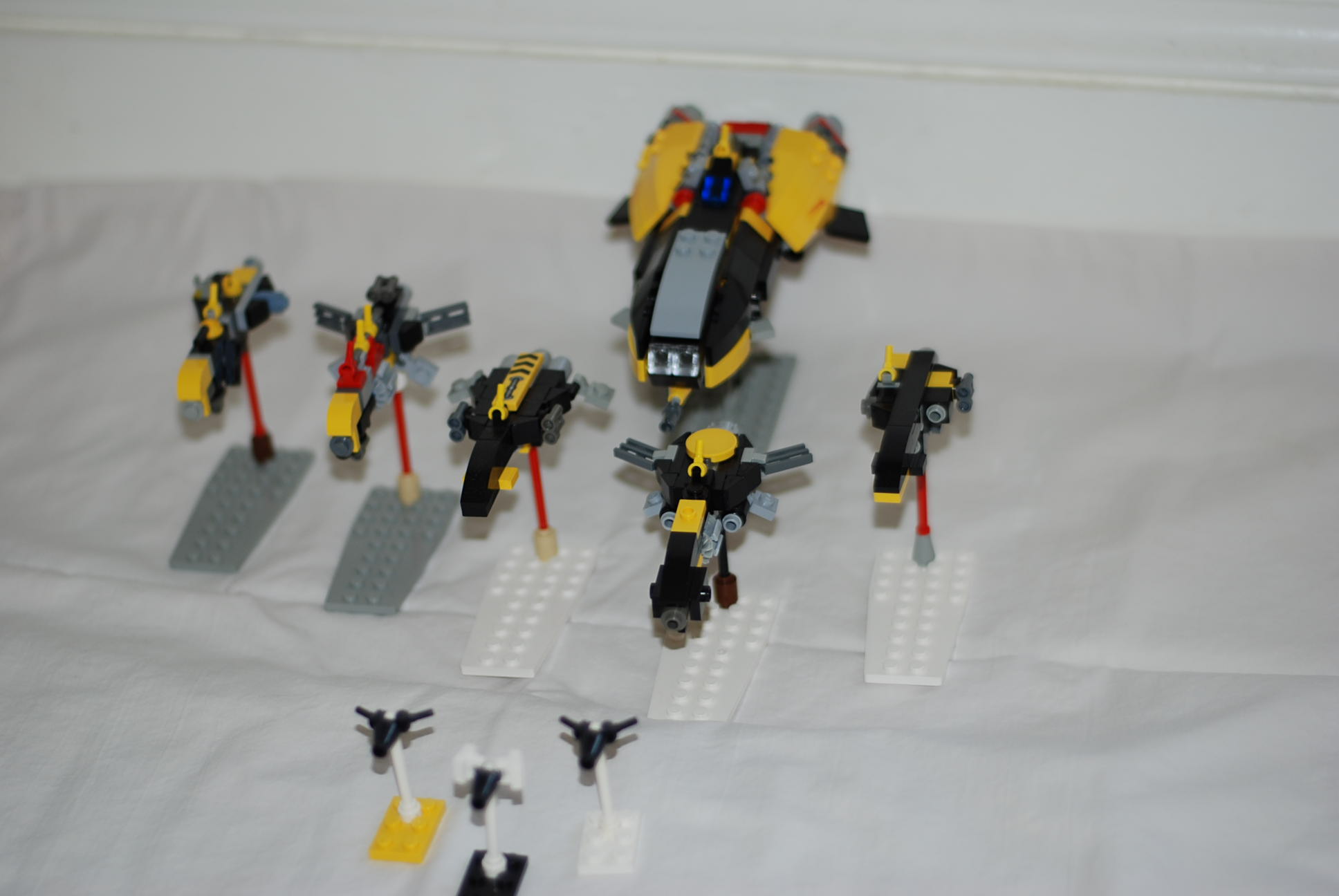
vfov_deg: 18.2
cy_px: 448
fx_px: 2793
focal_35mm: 75
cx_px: 670
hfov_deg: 27.0
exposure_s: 1/200
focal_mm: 50
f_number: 1.8
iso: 100
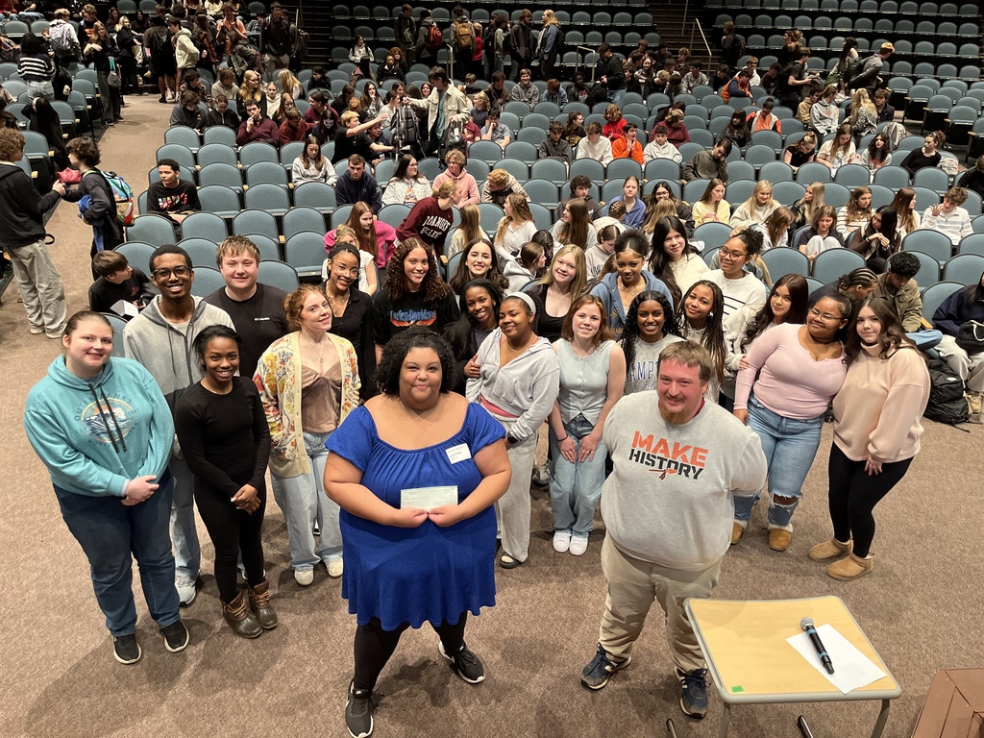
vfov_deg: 53.1
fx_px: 739
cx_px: 492
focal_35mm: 26
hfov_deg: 67.3
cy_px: 369
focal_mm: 5.1
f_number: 1.6
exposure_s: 1/60
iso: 320
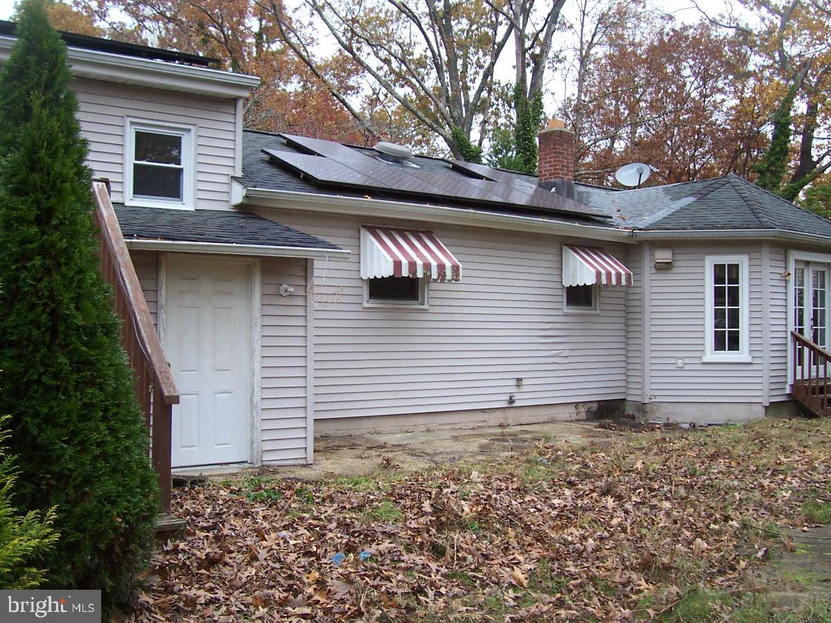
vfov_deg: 38.7
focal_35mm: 37
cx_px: 416
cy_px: 312
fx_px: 888
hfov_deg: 50.1
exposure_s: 1/180
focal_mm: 5.6
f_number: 2.8
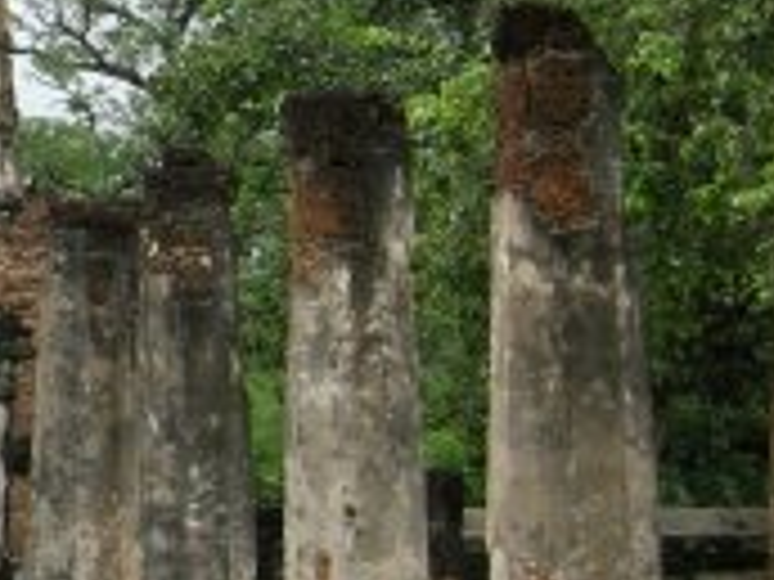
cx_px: -256
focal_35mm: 179
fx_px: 4002
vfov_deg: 8.3
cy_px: 234
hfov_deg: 10.8
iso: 64
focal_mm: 10.1
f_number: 4.3
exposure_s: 1/119
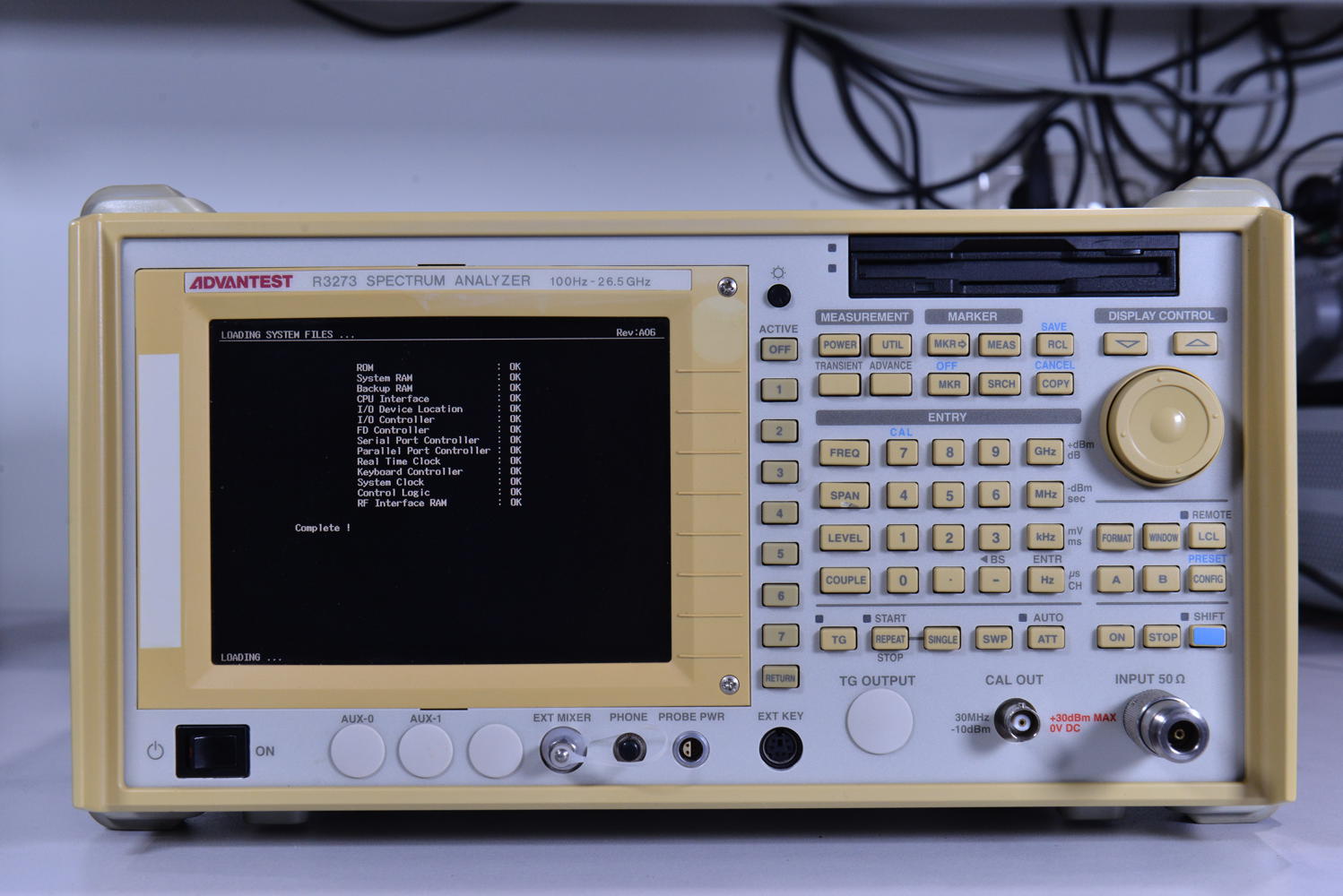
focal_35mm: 52
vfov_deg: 26.0
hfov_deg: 38.2
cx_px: 672
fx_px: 1941
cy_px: 448
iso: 1600
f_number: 4
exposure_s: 1/50
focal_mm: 52
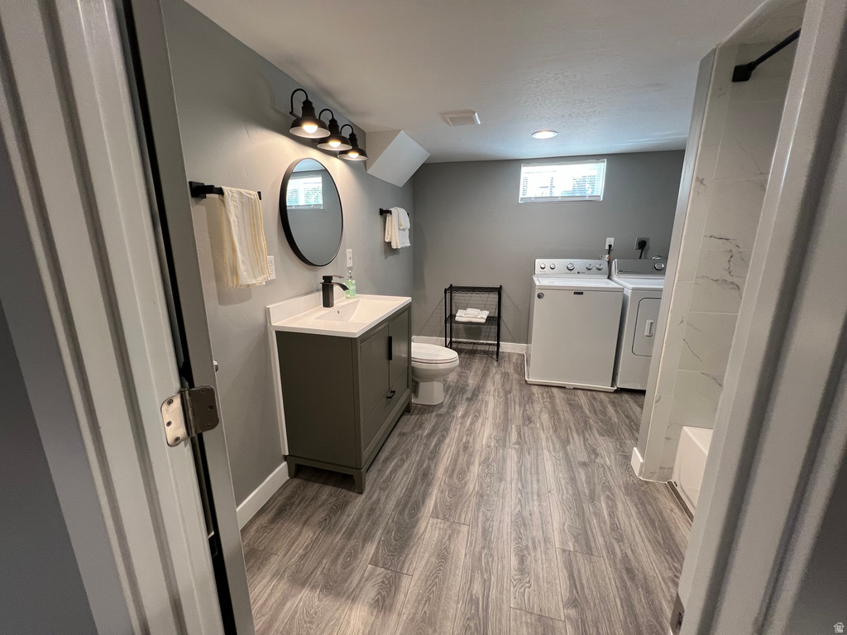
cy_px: 318
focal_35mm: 13
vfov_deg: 89.9
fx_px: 318
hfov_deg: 106.2
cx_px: 424
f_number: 1.8
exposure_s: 1/60
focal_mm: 1.57
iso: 125
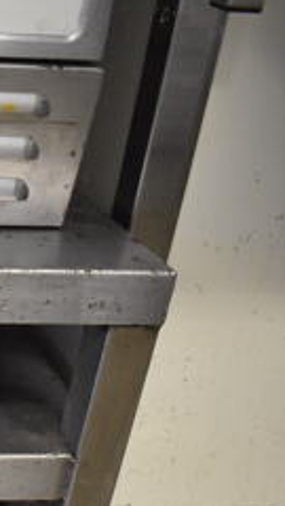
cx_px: -357
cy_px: 390
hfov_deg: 13.3
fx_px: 967
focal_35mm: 72
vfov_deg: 28.8
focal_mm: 18
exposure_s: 1/125
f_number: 3.5
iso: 2200
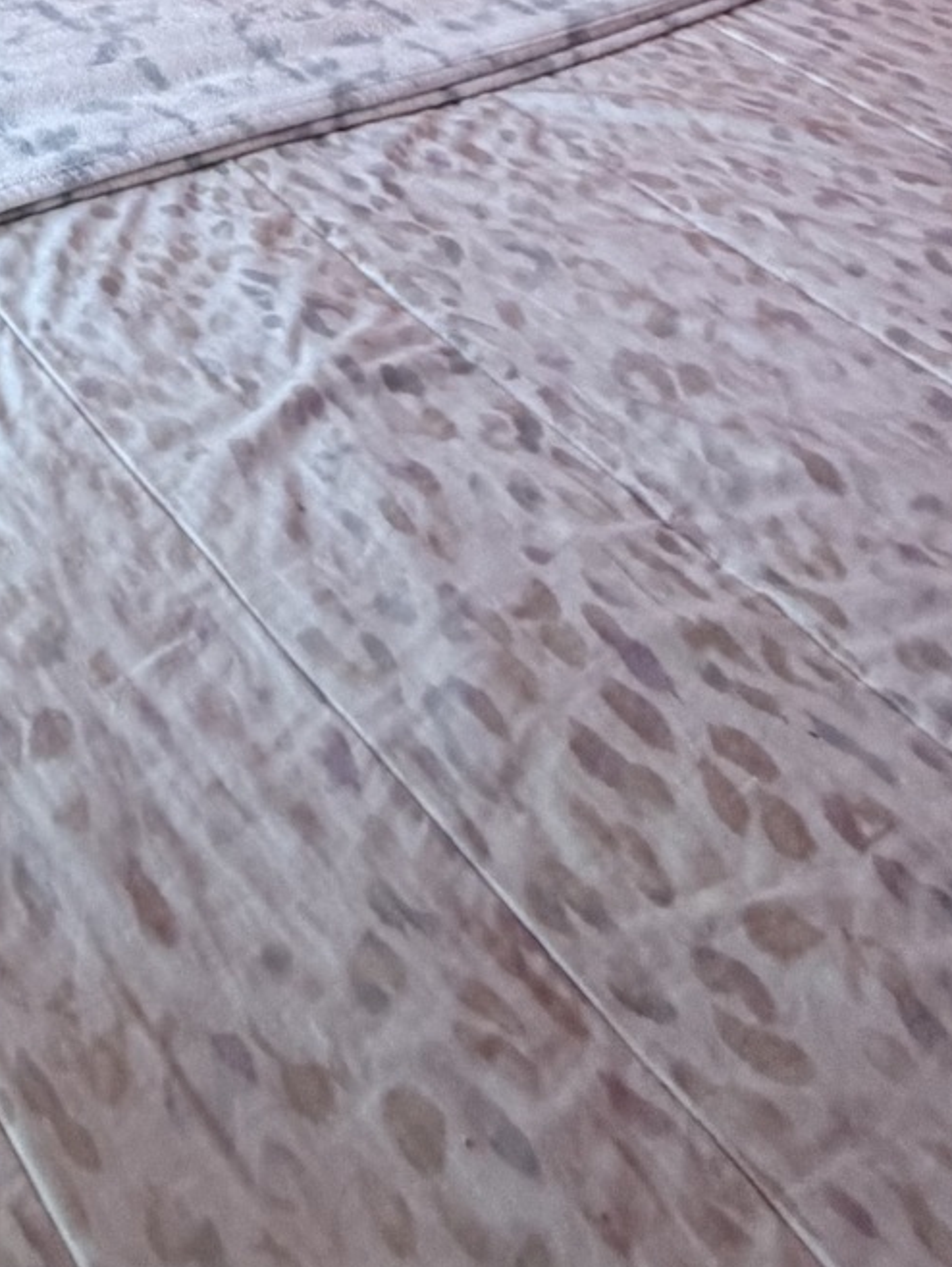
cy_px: -847
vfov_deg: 24.4
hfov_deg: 26.1
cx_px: -222
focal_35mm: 49
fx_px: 1796
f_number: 2.2
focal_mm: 2.22
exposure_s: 1/120
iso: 250
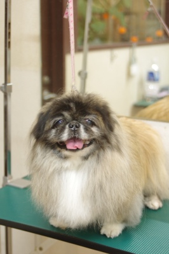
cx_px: 84
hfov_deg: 21.2
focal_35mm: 64
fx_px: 451
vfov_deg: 31.4
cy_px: 127
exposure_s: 1/80
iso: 640
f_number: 2.8
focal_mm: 43
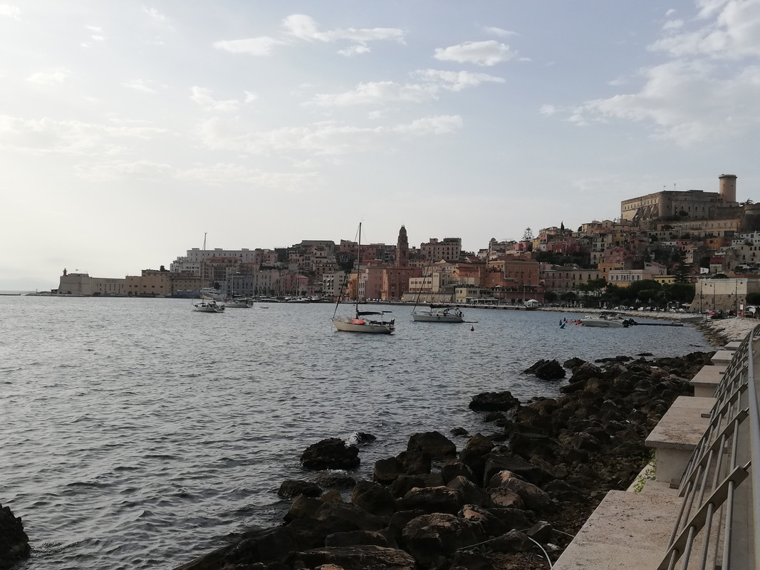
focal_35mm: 37
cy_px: 285
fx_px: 812
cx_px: 380
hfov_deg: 50.1
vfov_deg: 38.7
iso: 50
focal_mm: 3.81
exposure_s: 1/1497
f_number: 2.2
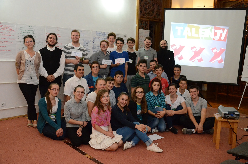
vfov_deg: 39.8
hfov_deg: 57.3
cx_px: 124
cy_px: 82
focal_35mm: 33
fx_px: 227
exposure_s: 1/80
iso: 5000
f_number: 5
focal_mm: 22
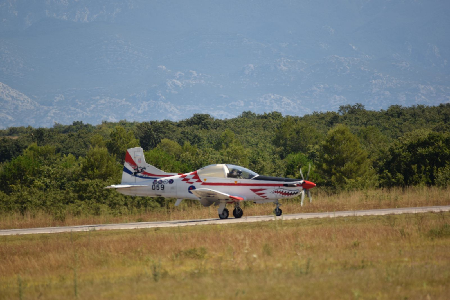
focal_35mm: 450
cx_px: 225
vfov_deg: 3.1
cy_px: 150
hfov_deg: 4.6
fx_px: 5625
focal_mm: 300
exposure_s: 1/500
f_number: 5.6
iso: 100
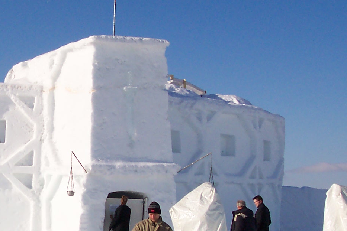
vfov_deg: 15.5
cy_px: 131
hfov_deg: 22.6
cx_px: 46
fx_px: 848
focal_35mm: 88
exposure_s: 1/1000
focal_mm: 8
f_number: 4.8
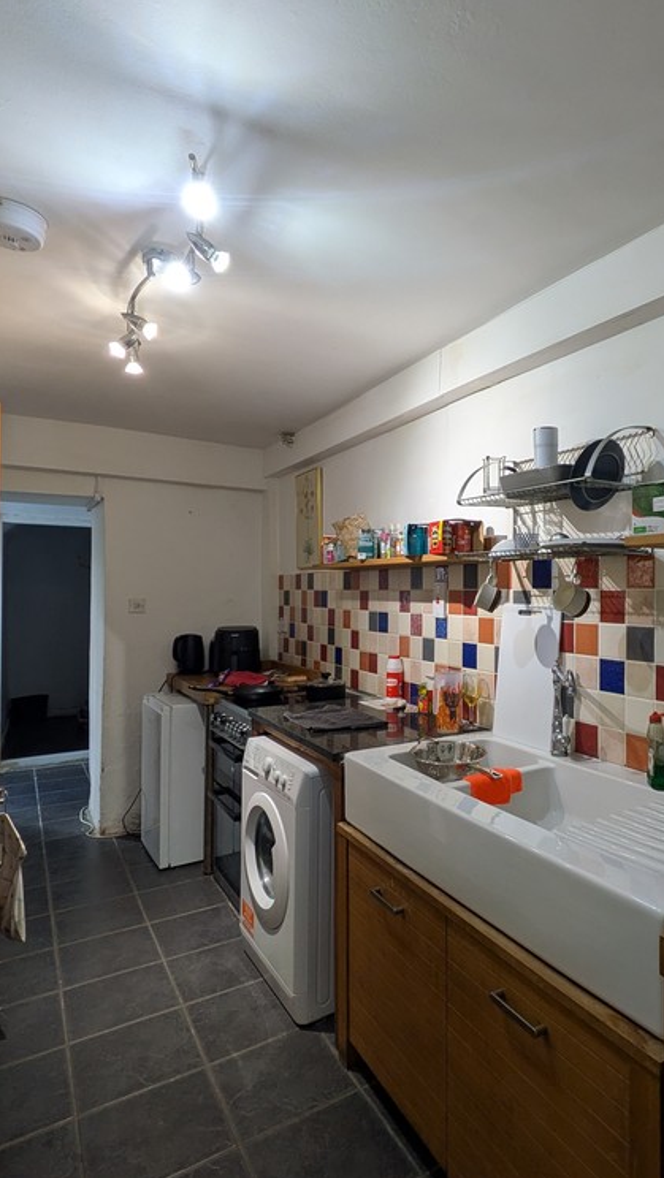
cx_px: 455
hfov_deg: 52.4
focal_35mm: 21
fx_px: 657
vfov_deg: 83.8
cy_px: 593
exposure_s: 1/25
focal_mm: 1.83
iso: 68
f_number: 2.2
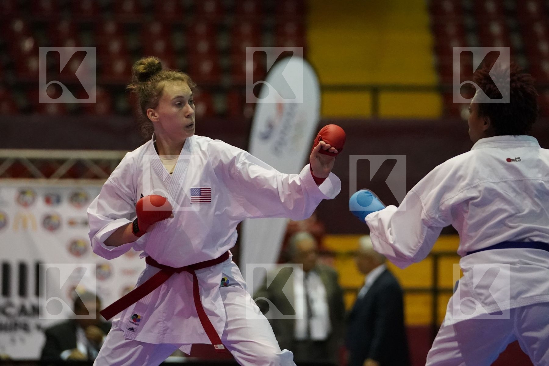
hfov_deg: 8.8
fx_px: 3568
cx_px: 274
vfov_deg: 5.9
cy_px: 183
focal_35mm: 234
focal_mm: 156
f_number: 2.8
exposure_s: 1/800
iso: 6400
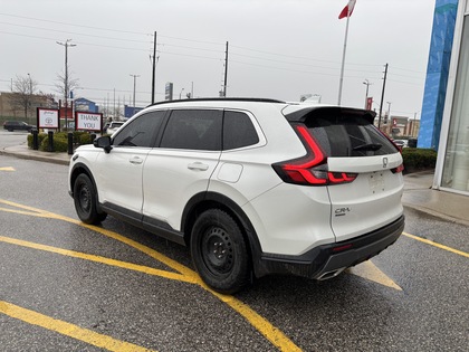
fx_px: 352
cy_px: 176
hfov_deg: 67.3
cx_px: 234
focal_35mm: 26
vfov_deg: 53.1
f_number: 1.6
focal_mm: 5.96
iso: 50
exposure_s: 1/288
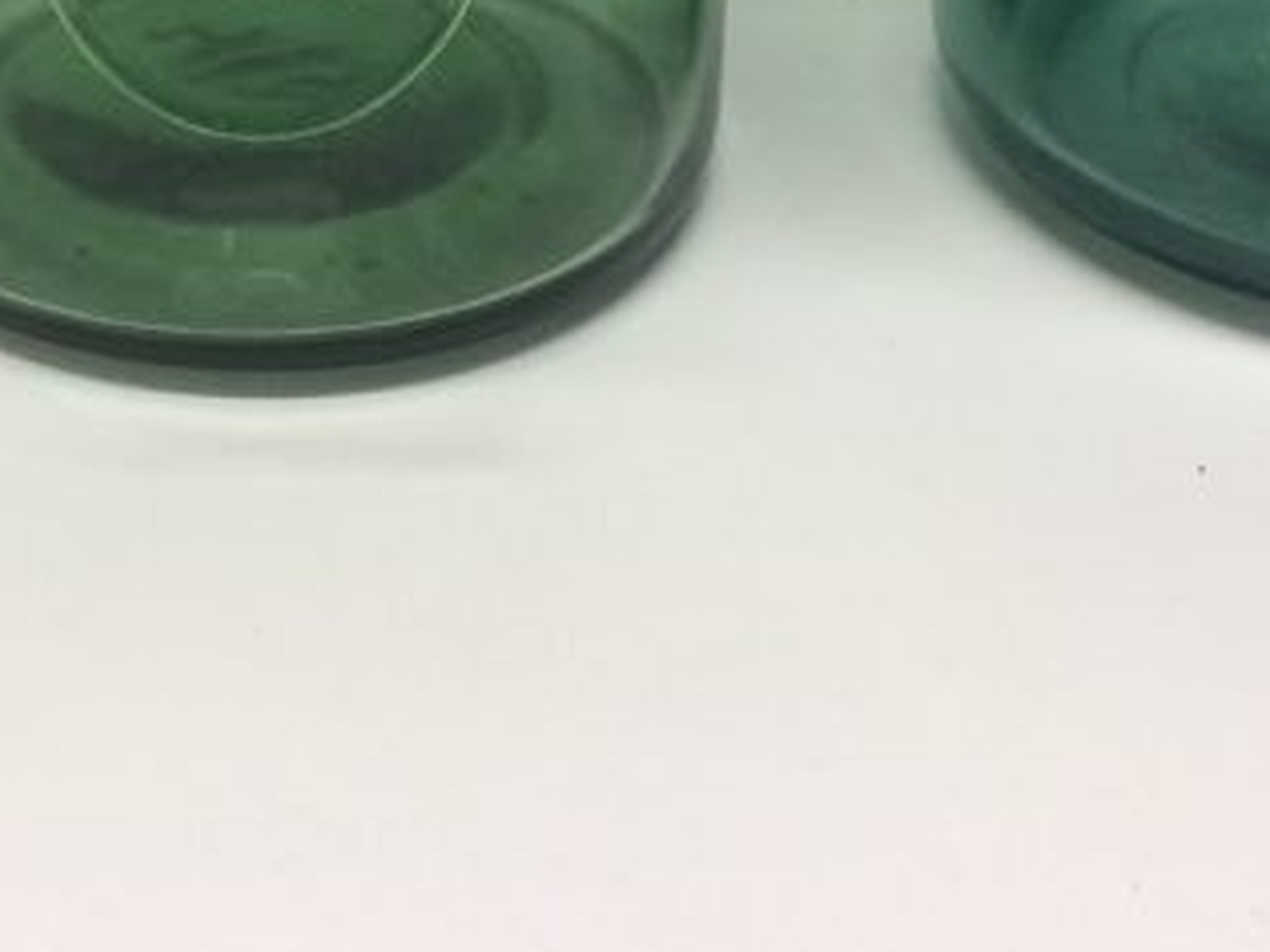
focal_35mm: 94
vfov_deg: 14.5
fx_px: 3449
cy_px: -530
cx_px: 285
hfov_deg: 20.7
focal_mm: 4.15
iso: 40
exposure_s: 1/33
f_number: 2.2
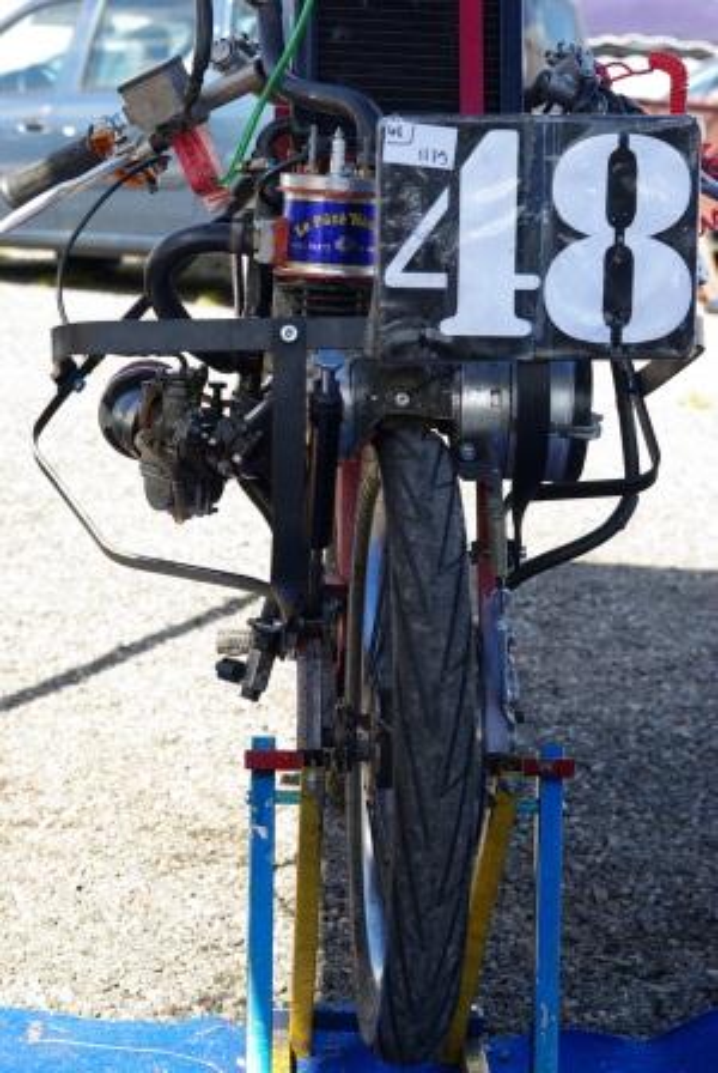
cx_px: 359
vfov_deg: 37.8
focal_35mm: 52
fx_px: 1566
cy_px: 536
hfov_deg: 25.8
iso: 200
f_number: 6.3
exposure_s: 1/200
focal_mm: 35
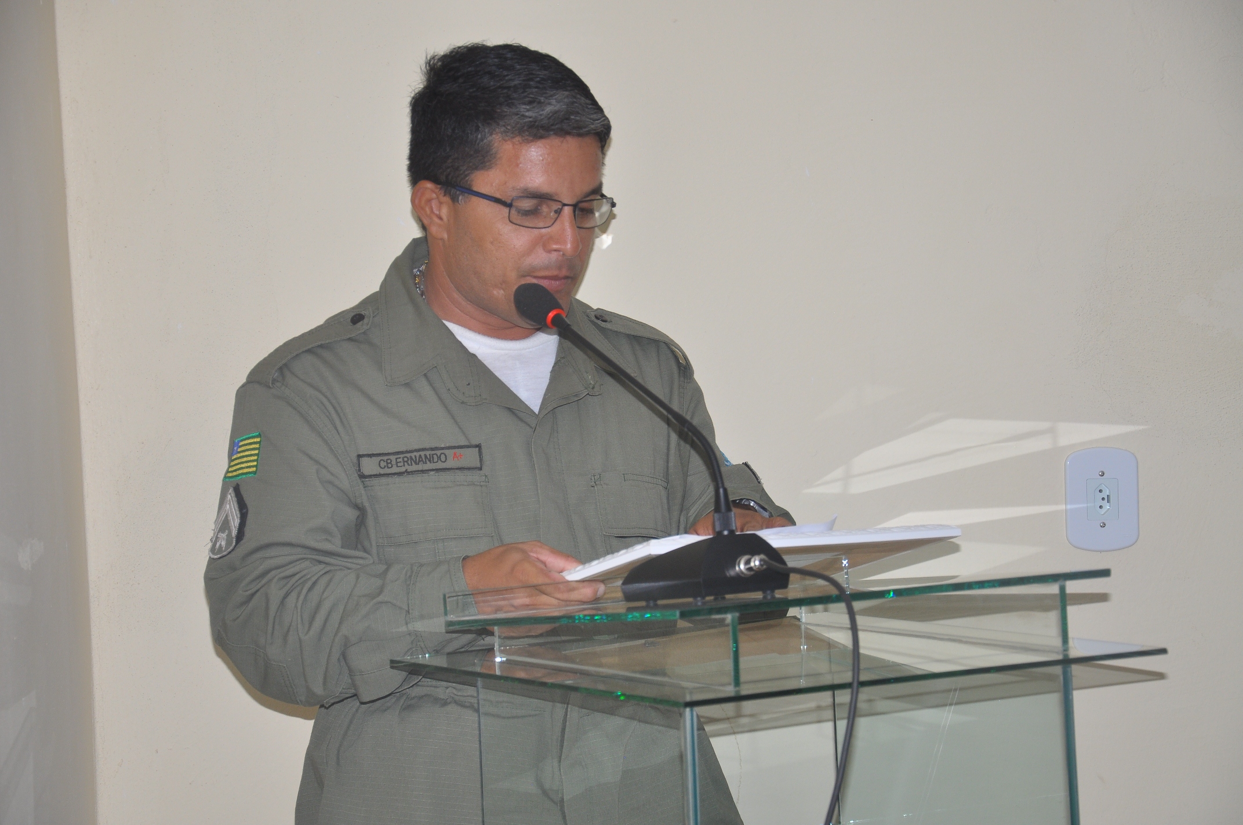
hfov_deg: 20.6
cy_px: 412
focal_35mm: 99
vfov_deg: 13.8
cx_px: 622
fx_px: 3414
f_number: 5.6
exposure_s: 1/125
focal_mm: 66
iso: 400
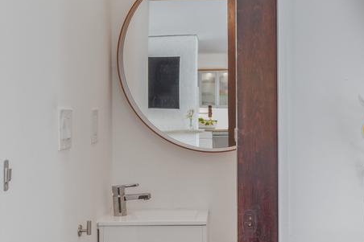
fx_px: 532
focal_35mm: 53
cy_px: 100
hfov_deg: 37.5
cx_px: 232
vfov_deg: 25.7
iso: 200
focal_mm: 16.5
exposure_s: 1/4
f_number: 8
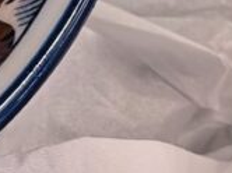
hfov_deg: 5.8
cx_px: -465
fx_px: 2148
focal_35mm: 321
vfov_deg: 4.5
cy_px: -202
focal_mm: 5.96
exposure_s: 1/50
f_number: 1.6
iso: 80
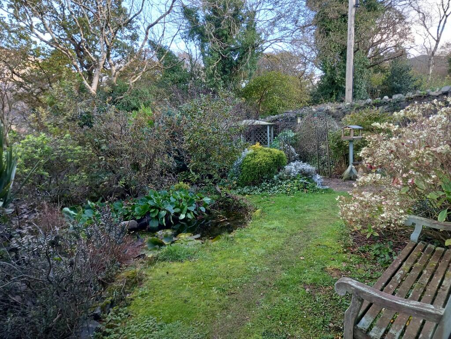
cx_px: 226
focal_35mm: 25
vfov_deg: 54.9
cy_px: 170
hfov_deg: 69.4
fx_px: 326
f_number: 2
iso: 64
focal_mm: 4.6
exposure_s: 1/50
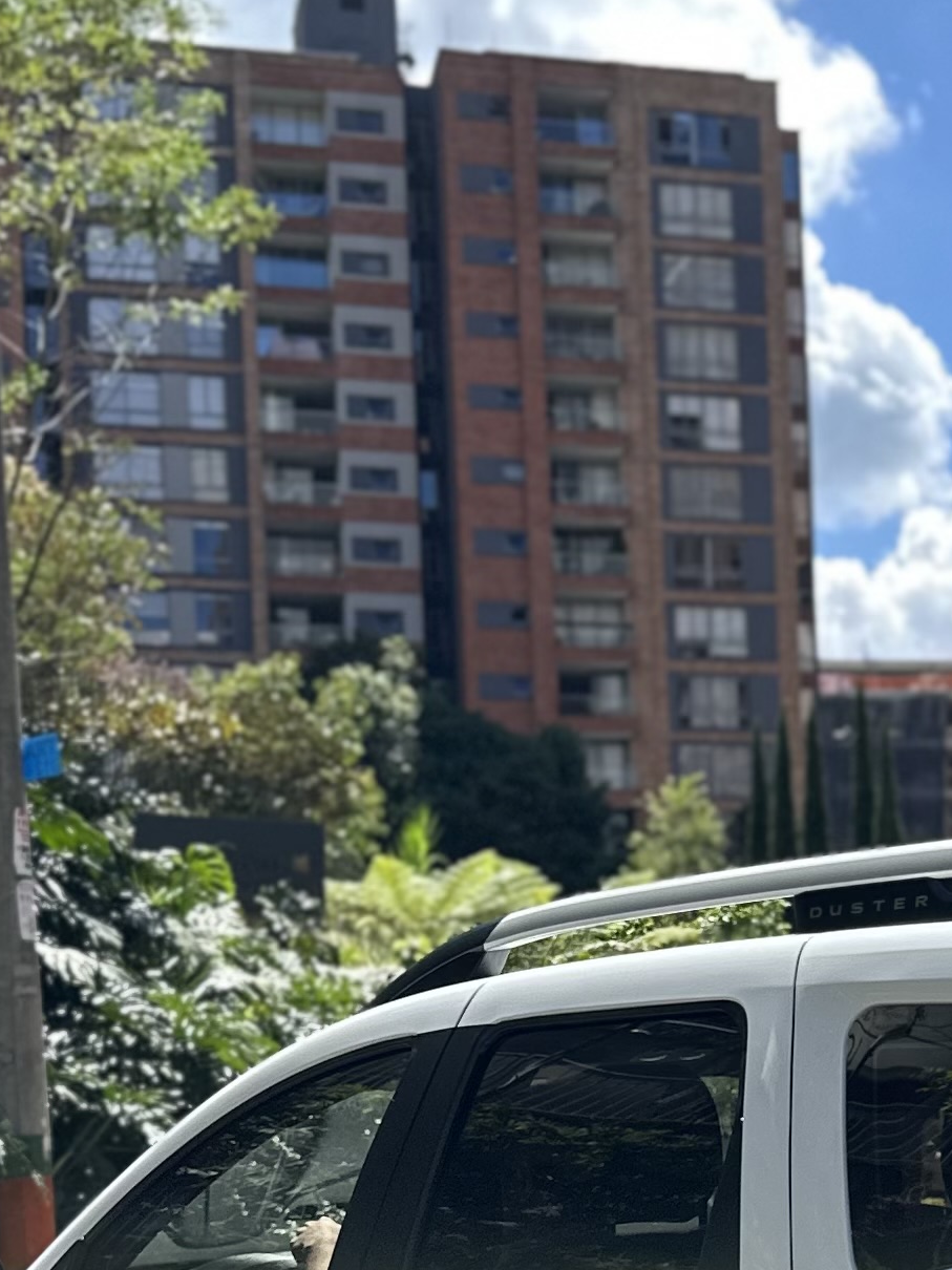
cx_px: 1092
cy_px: 1119
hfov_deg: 17.7
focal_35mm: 80
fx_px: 2935
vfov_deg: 23.8
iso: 80
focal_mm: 6.86
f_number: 1.78
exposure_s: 1/1880
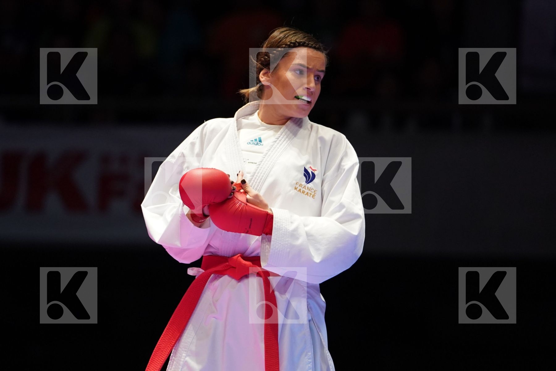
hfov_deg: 6.9
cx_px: 278
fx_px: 4633
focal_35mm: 300
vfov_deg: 4.6
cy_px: 186
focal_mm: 200
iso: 2500
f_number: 2.8
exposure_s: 1/1000
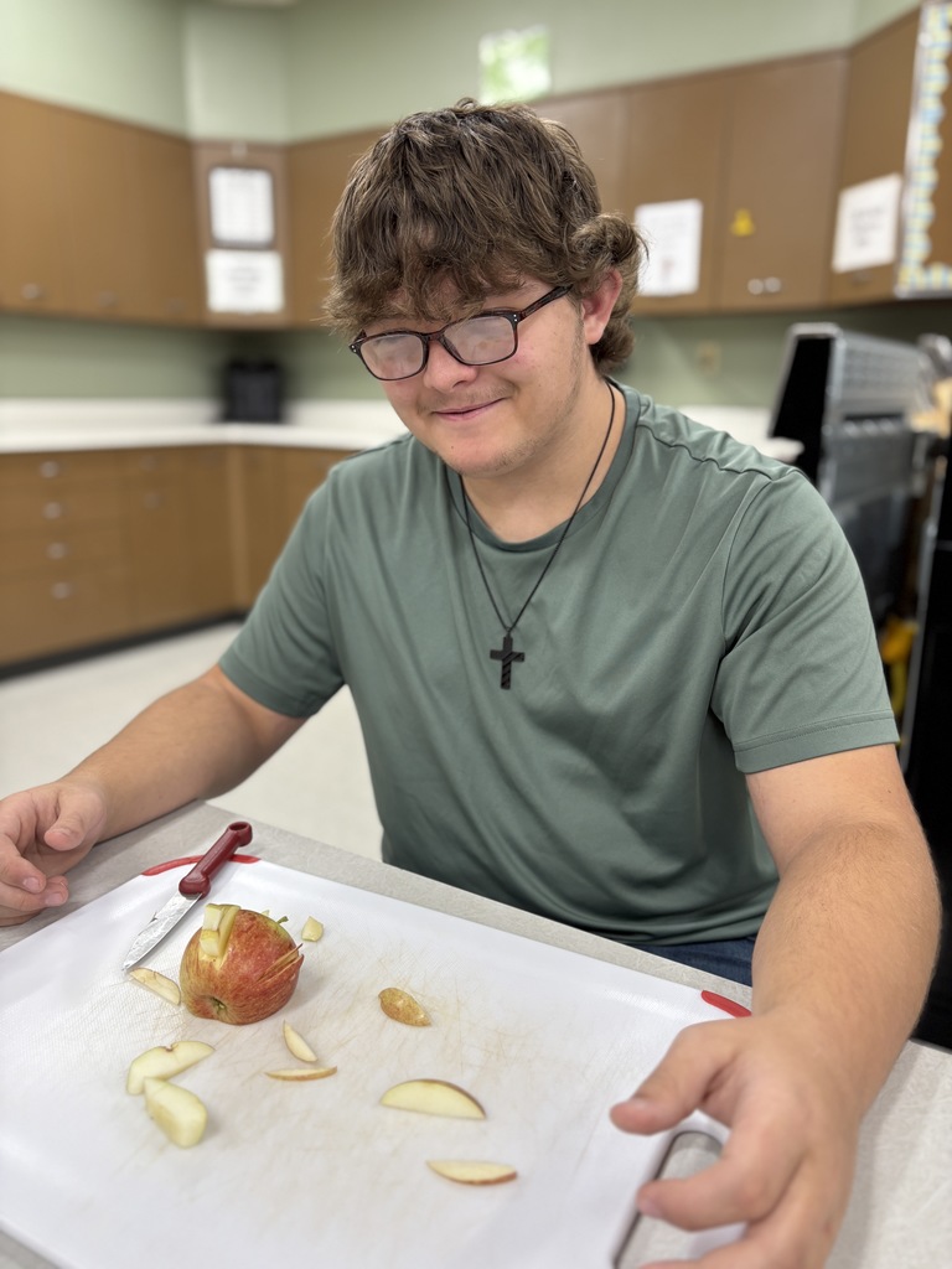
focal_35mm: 26
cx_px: 476
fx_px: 953
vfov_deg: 67.3
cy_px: 634
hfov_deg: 53.1
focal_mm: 5.96
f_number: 1.6
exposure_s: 1/75
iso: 125
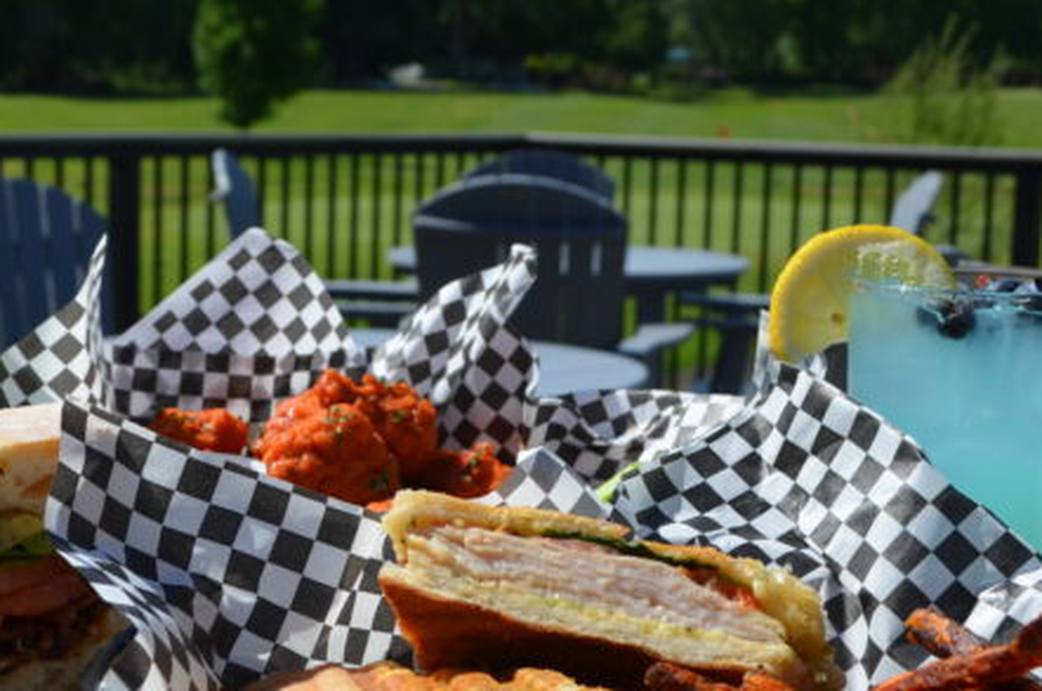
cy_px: 404
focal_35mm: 73
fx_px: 2109
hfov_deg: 27.6
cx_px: 332
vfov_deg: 18.6
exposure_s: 1/320
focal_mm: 28
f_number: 9
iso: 100
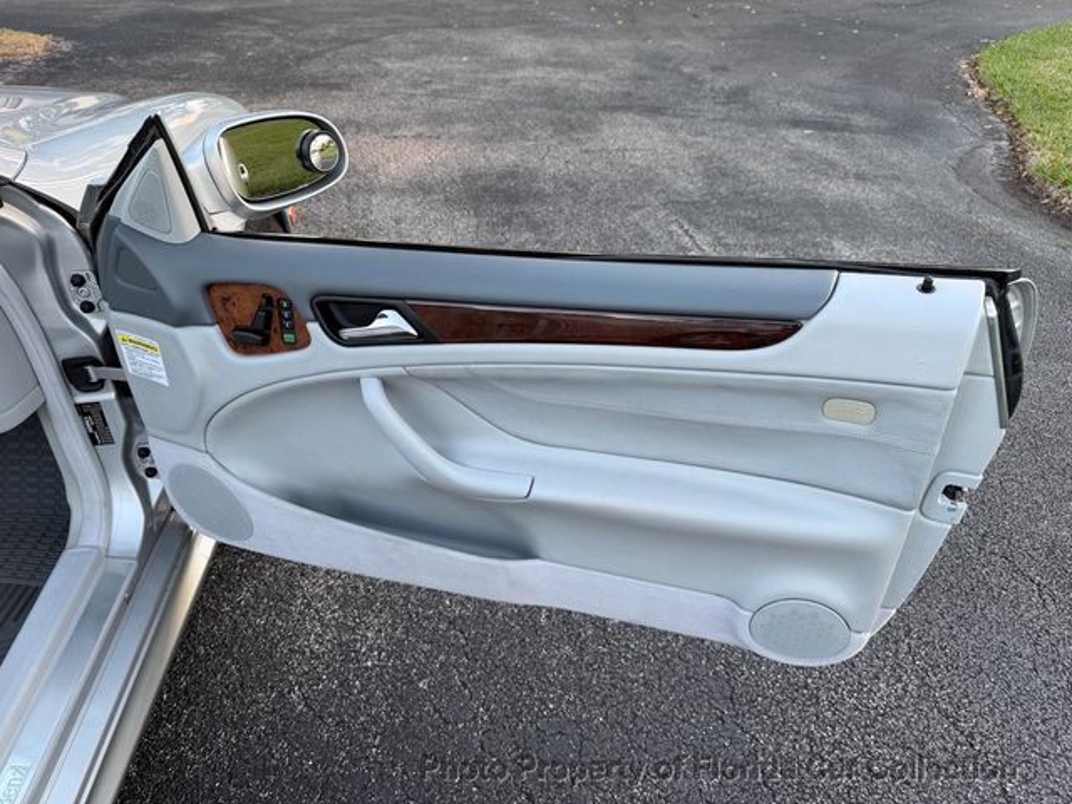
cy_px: 402
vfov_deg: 56.8
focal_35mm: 24
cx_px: 536
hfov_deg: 71.6
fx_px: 743
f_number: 1.78
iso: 64
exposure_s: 1/121
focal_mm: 6.76
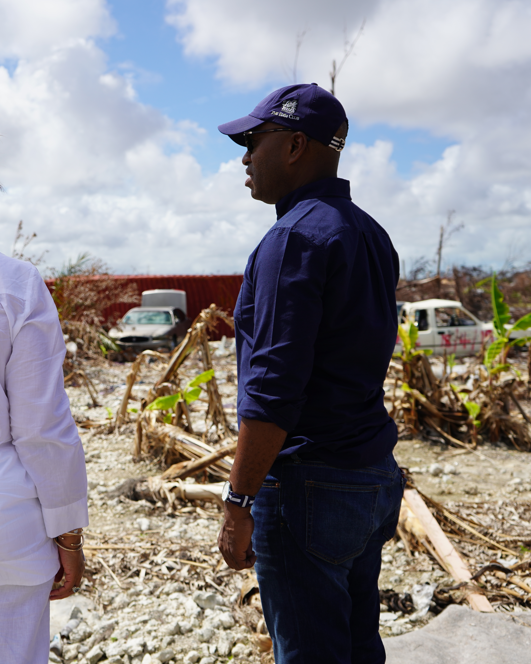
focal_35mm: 48
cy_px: 332
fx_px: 943
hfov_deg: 30.8
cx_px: 124
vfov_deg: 38.8
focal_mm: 34
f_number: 5
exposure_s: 1/1000
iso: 100
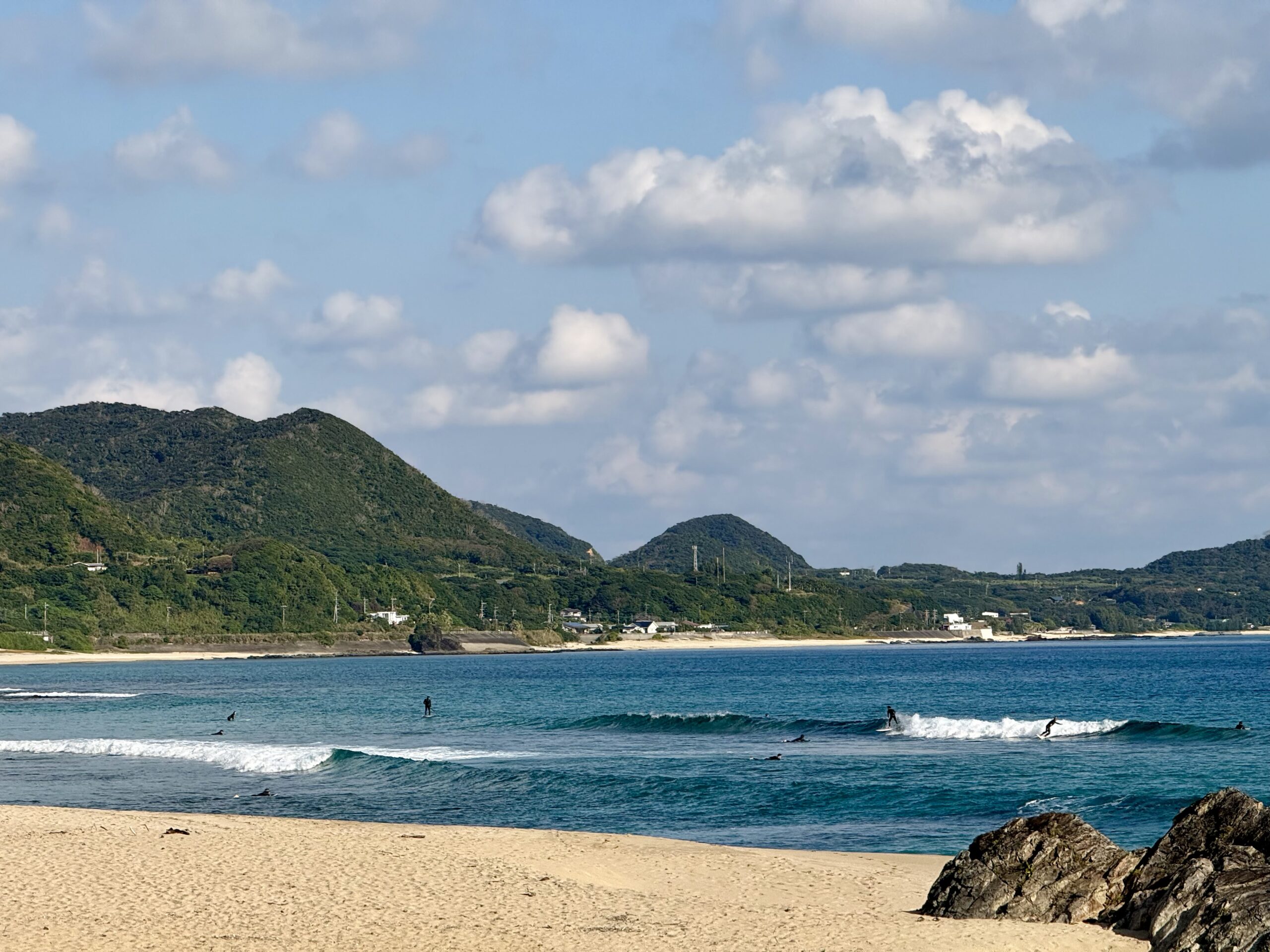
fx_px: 4403
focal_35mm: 120
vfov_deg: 12.3
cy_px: 476
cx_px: 635
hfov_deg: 16.4
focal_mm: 15.66
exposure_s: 1/2710
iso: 64
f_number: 2.8
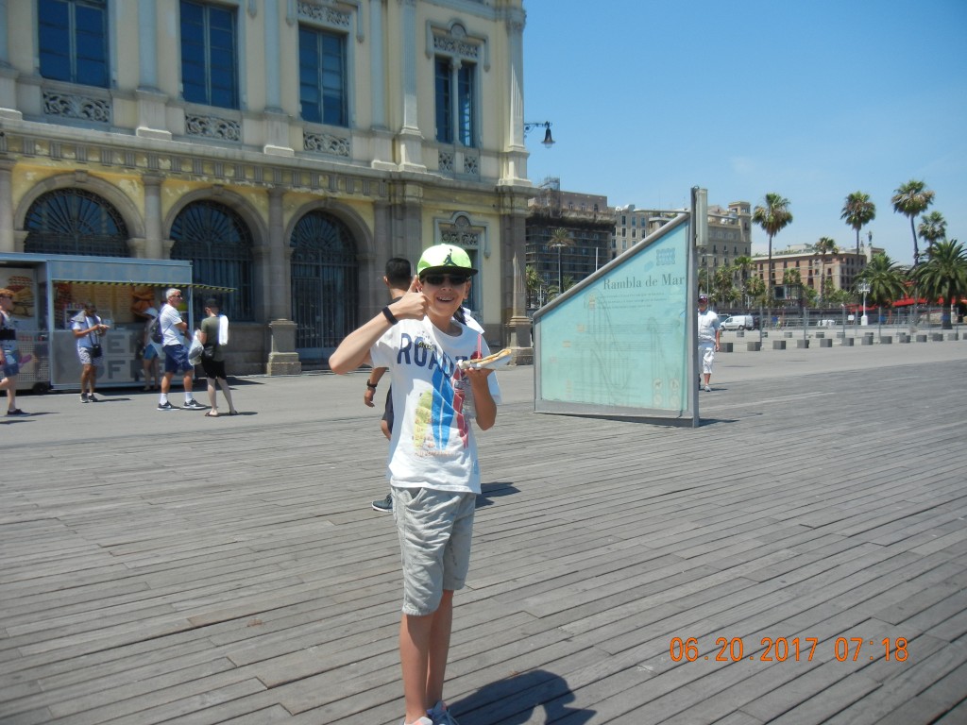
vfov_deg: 46.8
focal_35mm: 30
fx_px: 838
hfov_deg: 60.0
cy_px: 362
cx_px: 484
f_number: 7
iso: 160
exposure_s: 1/415
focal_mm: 5.4
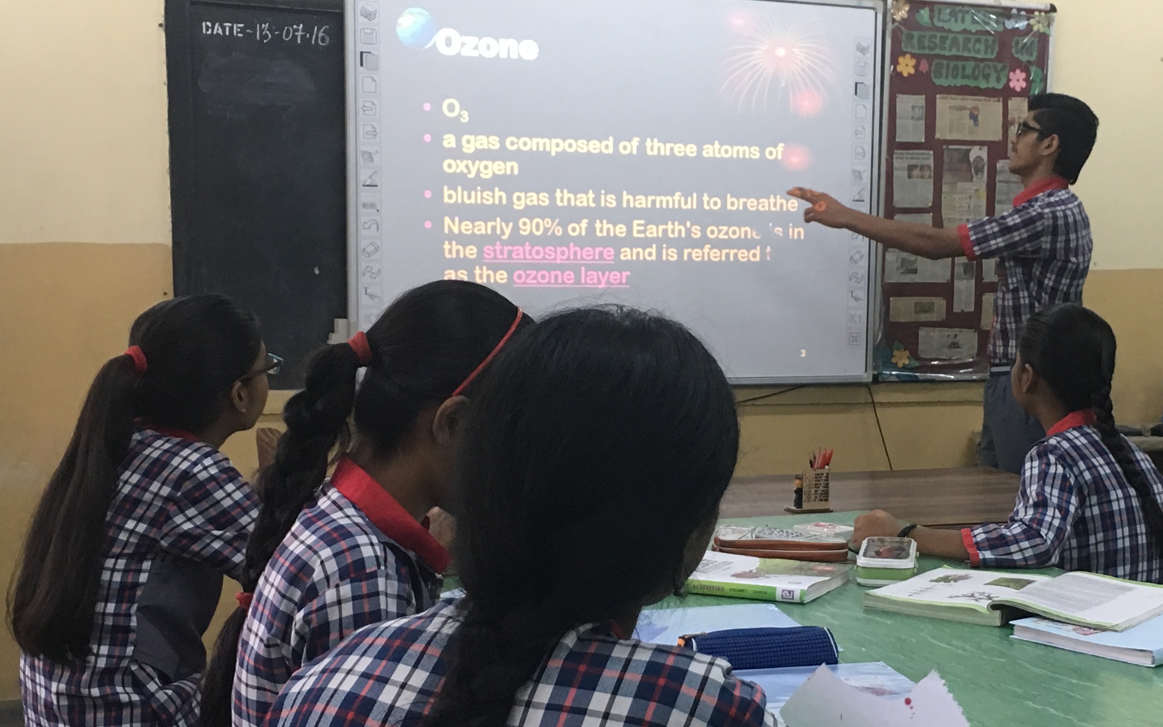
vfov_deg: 22.3
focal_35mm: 58
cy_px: 492
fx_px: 1838
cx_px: 774
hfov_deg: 34.8
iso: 125
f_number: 2.2
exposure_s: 1/33
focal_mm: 4.15
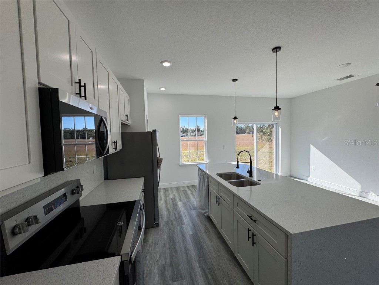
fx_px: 153
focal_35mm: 14
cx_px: 190
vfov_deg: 85.7
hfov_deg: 102.1
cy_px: 142
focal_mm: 2.22
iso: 40
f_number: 2.2
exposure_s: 1/467
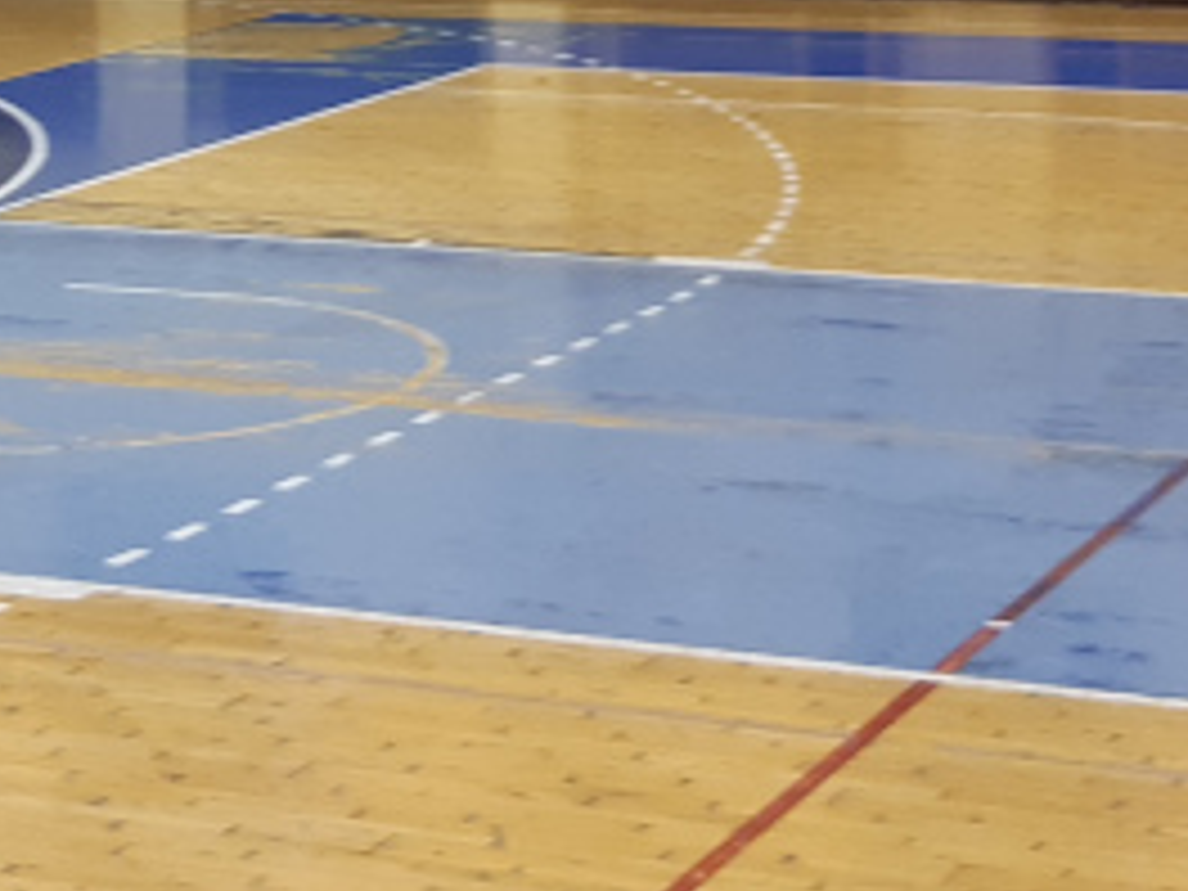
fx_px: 4050
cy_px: -396
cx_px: 0
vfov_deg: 12.0
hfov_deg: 16.3
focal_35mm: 118
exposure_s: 1/50
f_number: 1.7
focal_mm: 3.92
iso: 80
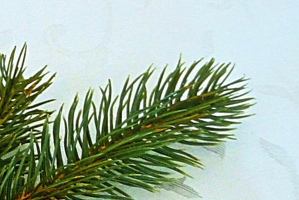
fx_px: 2135
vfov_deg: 5.3
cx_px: -39
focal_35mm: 257
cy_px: 249
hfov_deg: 7.9
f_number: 2.8
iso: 400
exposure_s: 1/20
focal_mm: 17.8
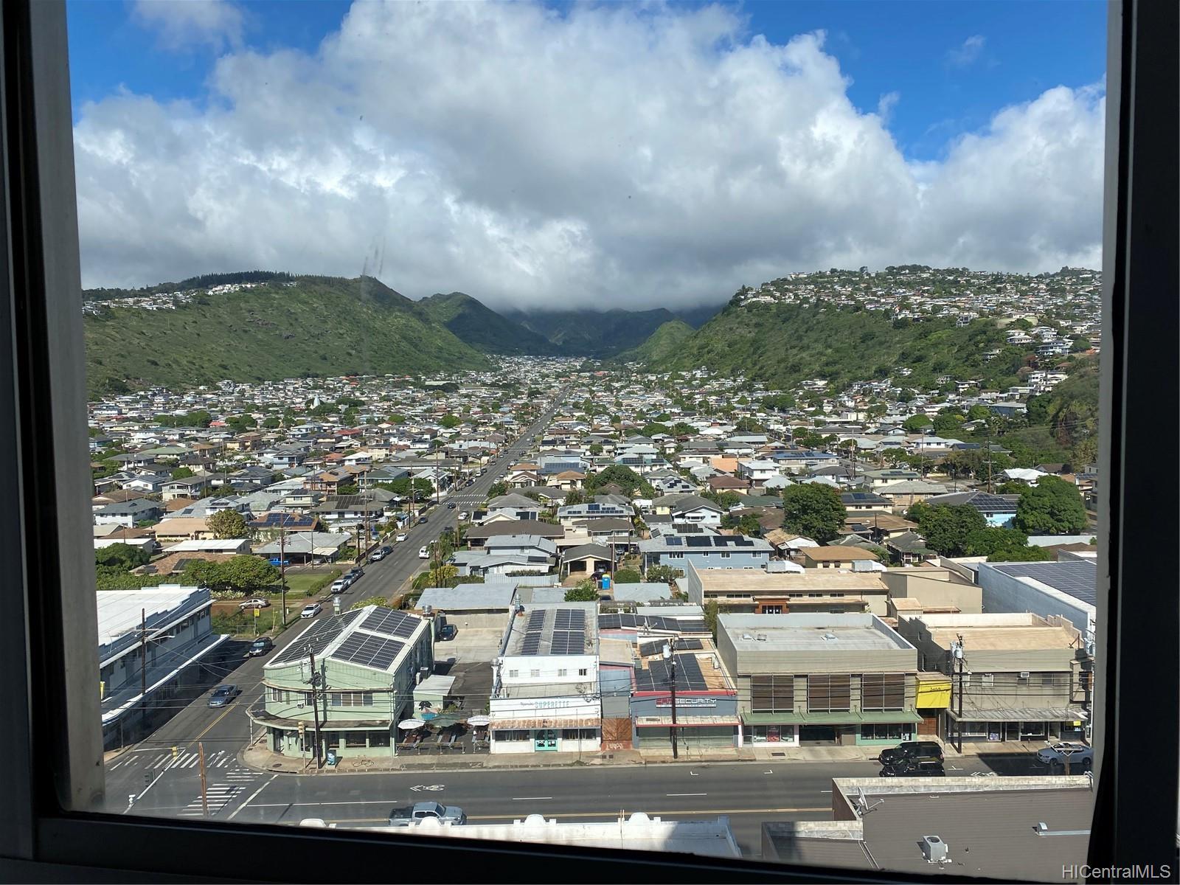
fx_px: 886
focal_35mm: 26
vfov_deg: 53.1
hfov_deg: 67.3
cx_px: 590
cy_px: 442
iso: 32
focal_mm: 4.25
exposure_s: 1/4608
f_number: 1.8
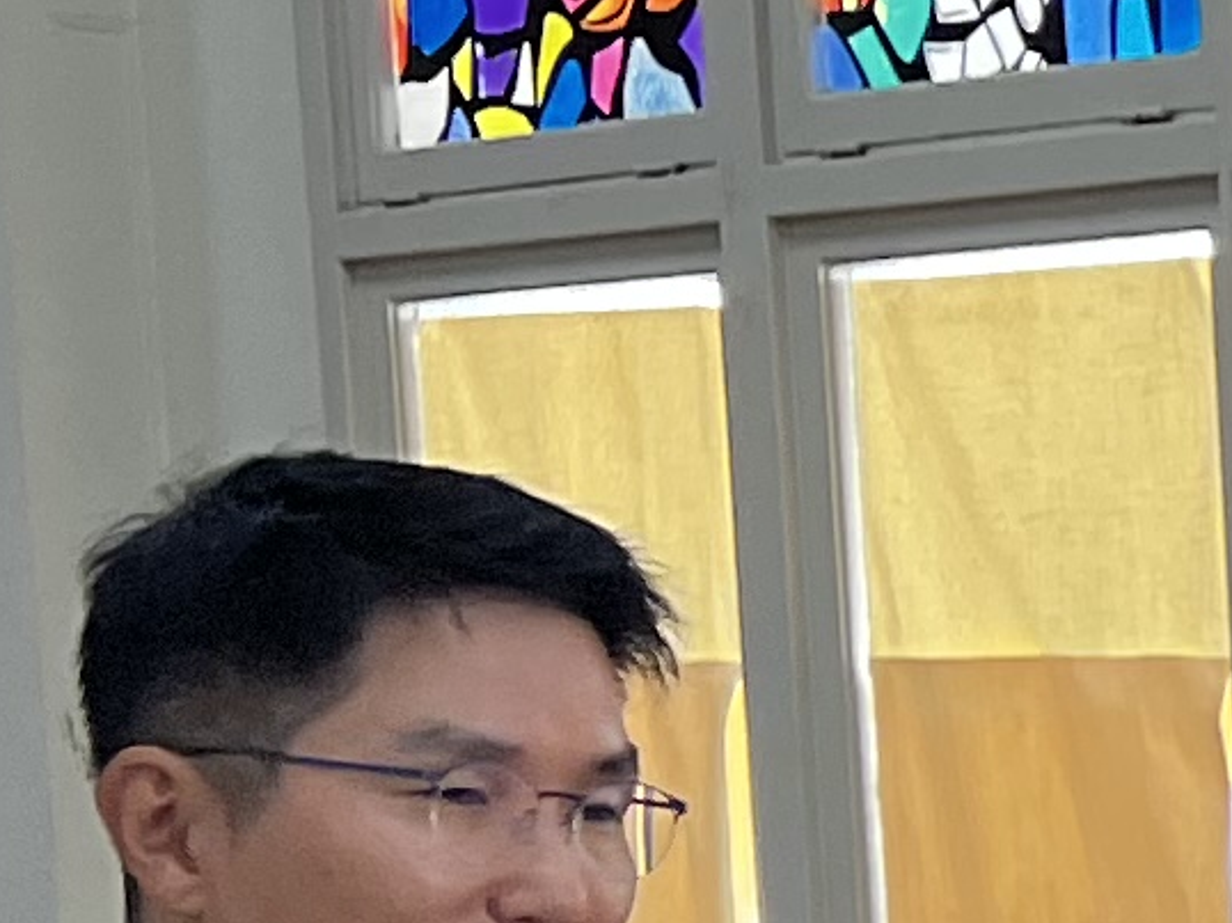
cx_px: 3746
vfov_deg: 7.4
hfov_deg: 8.4
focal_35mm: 195
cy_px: 1649
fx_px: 6937
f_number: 1.5
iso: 80
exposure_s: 1/120
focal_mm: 5.7
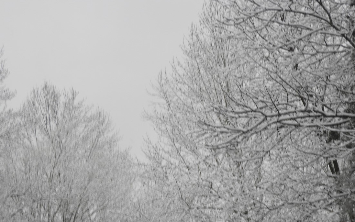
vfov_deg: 8.2
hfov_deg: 13.1
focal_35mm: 160
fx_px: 1548
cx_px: 212
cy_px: 171
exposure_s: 1/125
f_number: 5
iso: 100
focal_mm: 20.6
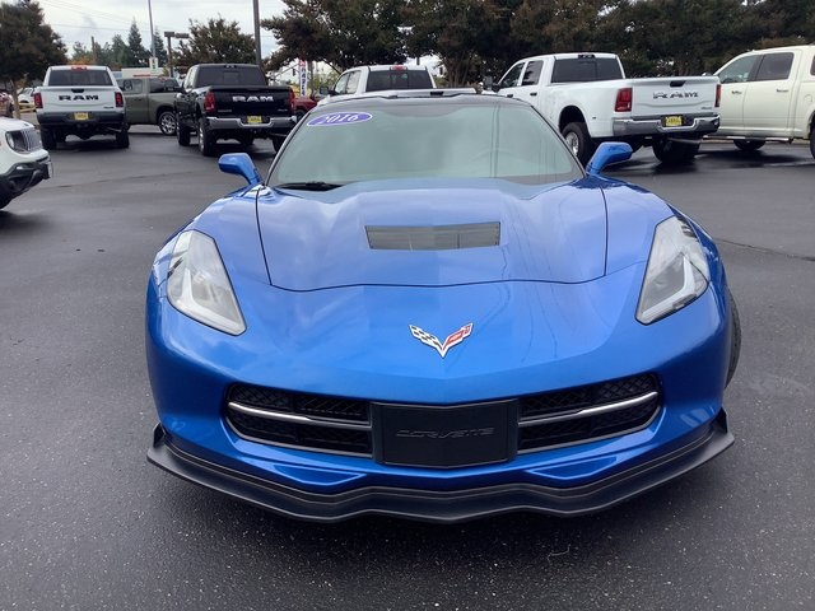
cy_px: 306
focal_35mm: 31
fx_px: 730
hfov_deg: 58.4
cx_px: 408
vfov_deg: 45.4
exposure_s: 1/384
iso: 25
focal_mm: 3.3
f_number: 2.4
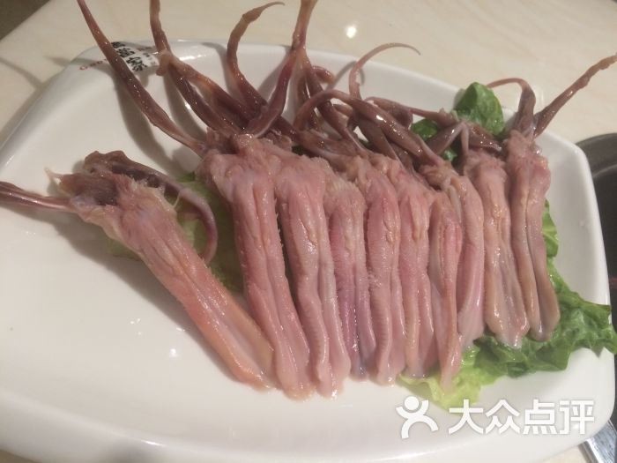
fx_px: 517
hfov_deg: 61.7
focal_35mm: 29
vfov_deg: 48.2
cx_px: 308
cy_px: 232
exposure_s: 1/33
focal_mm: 4.15
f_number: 2.2
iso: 64
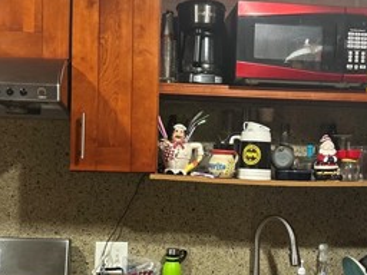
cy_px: 172
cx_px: 225
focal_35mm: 65
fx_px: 689
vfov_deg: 22.5
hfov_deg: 29.7
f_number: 1.5
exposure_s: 1/60
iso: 500
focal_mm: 5.7
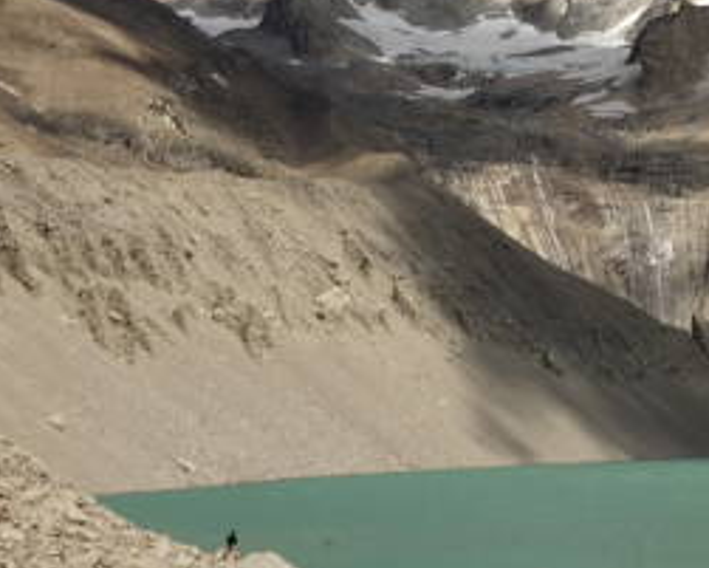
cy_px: 17
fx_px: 1658
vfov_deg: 19.0
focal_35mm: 79
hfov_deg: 22.6
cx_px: 805
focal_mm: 22
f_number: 25
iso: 64
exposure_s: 1/40
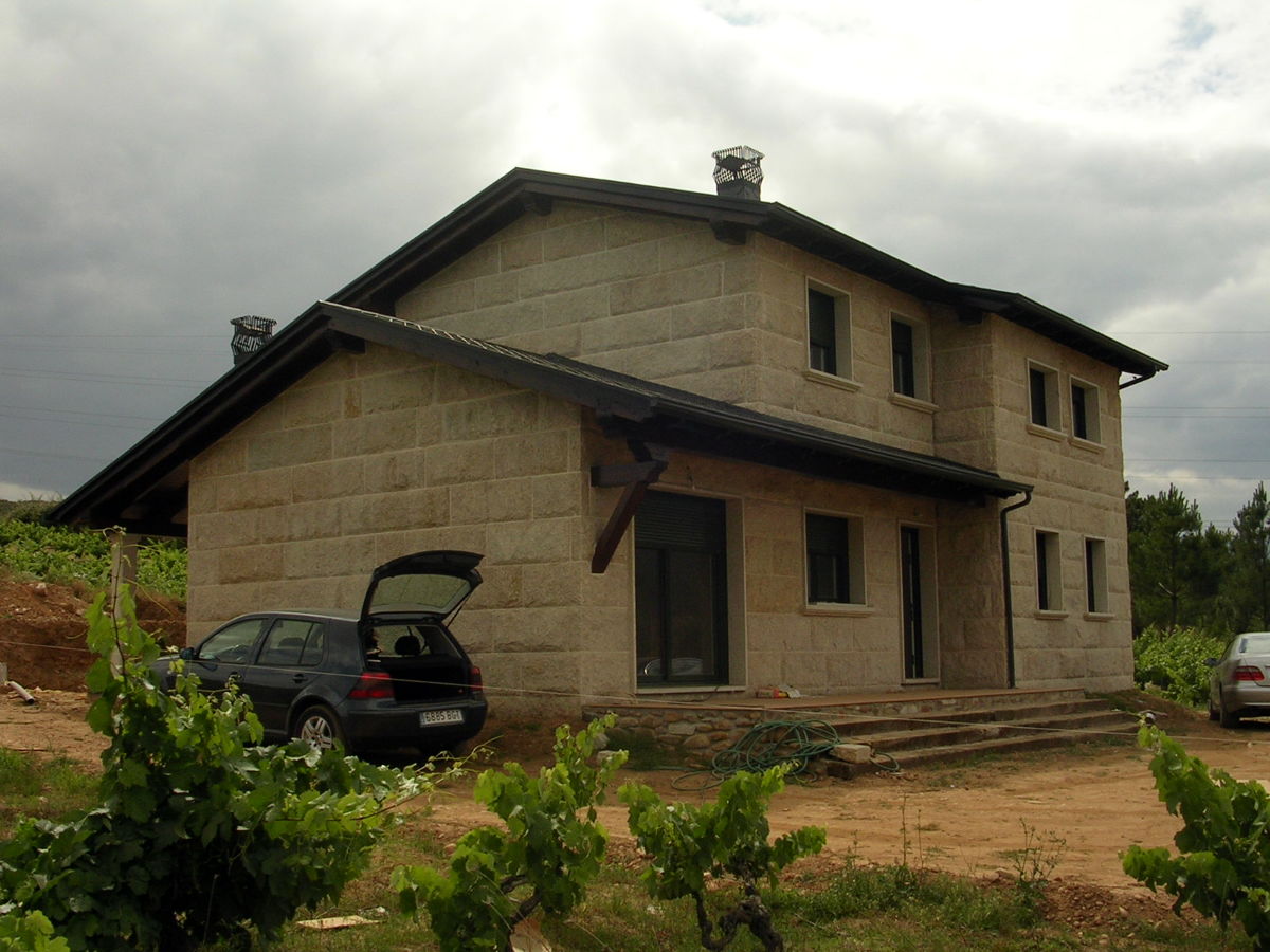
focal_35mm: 41
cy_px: 476
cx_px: 635
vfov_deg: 35.1
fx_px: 1504
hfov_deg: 45.8
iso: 50
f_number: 5.8
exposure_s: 1/486
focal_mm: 6.2
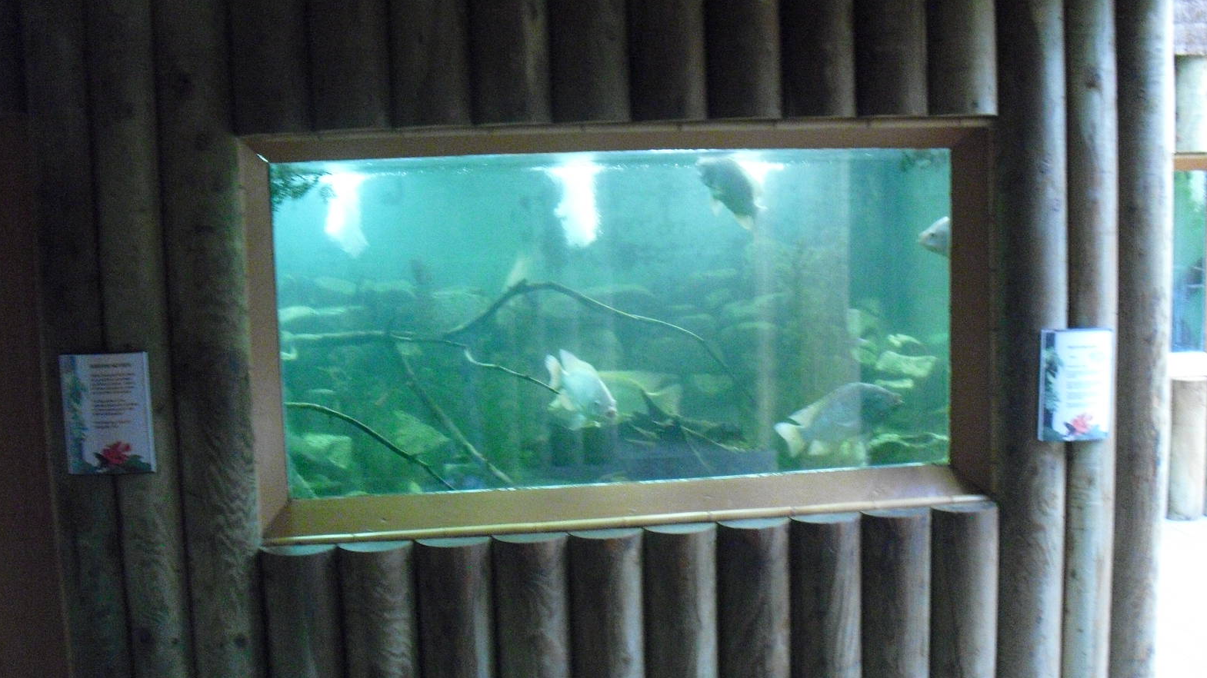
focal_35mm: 40
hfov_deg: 50.5
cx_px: 598
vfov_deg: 29.7
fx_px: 1280
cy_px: 353
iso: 800
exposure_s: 1/40
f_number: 3.1
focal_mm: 6.3
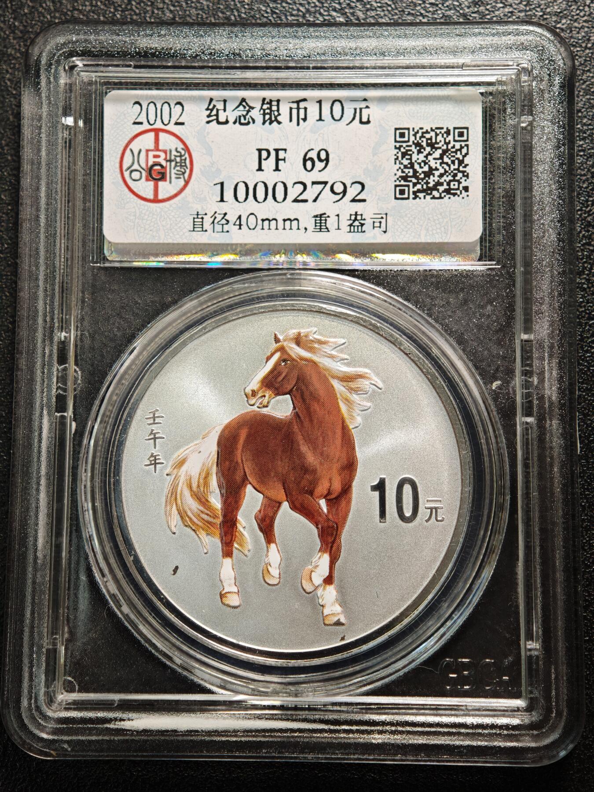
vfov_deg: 32.2
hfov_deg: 24.4
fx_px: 1373
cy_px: 396
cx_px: 297
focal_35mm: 60
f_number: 2
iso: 640
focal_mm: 9
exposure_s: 1/120
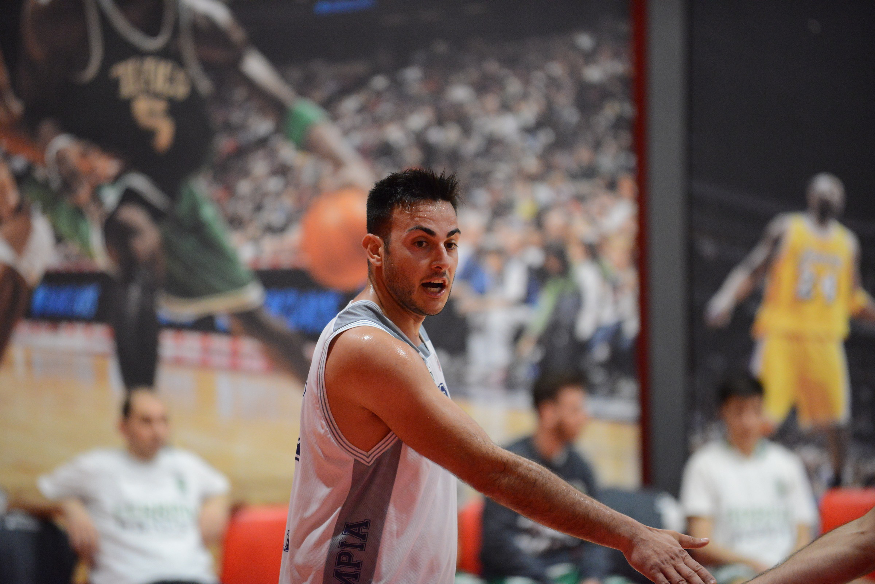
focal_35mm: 200
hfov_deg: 10.3
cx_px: 438
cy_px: 292
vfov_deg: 6.9
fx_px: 4862
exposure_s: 1/640
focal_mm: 200
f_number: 2.8
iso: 5600
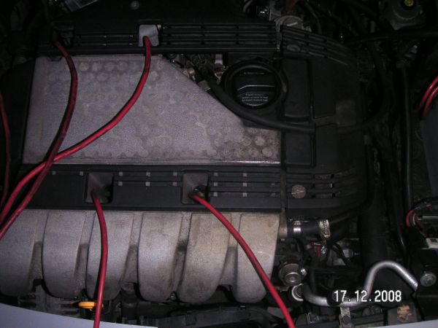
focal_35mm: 38
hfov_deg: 49.0
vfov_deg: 37.7
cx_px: 219
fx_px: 481
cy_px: 164
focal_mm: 6
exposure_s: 1/45
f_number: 2.8
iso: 160
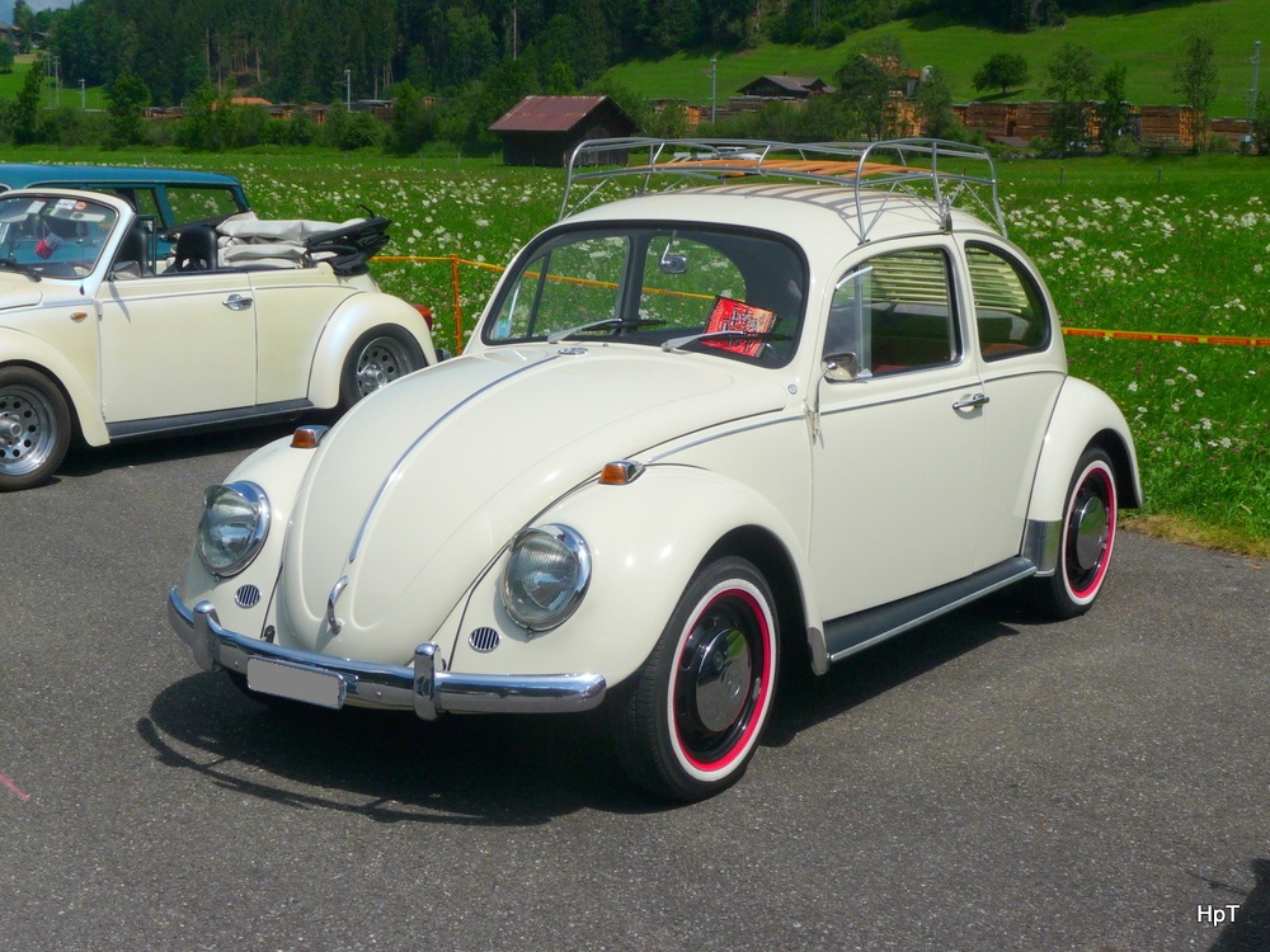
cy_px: 476
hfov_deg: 34.9
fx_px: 2018
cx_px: 635
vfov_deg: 26.6
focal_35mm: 55
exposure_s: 1/400
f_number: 10
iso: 100
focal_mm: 9.3
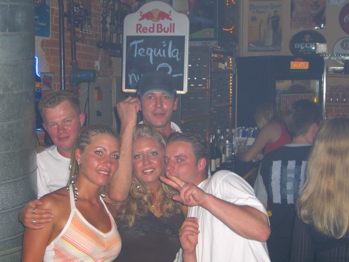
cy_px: 131
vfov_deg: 25.7
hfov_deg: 33.8
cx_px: 174
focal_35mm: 57
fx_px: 575
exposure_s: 1/60
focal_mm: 11.8
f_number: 3.6
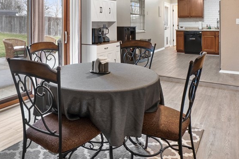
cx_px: 96
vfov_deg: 42.2
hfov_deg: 63.1
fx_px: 192
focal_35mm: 29
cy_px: 24
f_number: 9
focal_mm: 10
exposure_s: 1.6
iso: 400
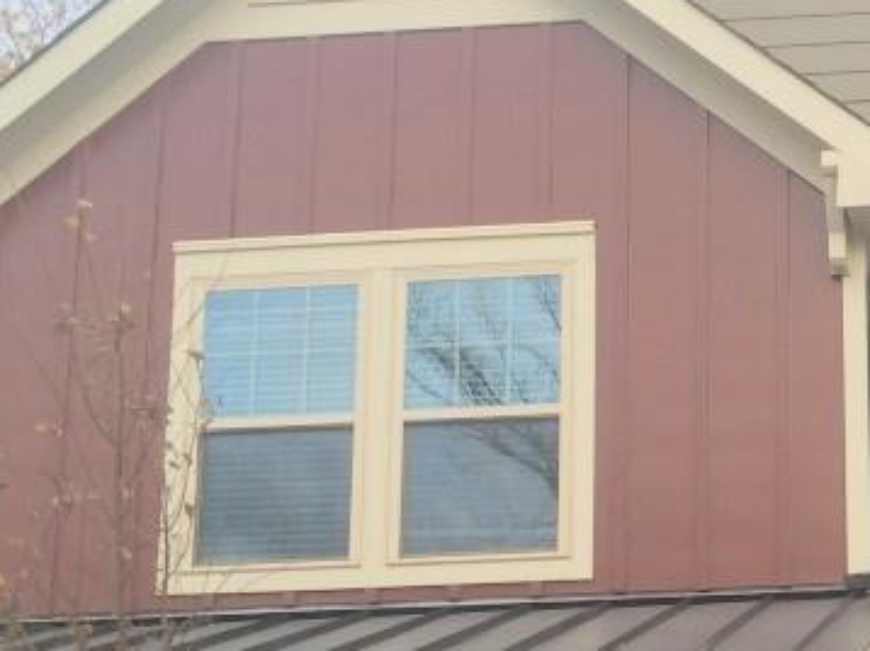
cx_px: 928
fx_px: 2085
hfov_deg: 22.4
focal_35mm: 83
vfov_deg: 17.4
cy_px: 632
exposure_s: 1/208
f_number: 2.2
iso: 32
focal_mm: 4.15
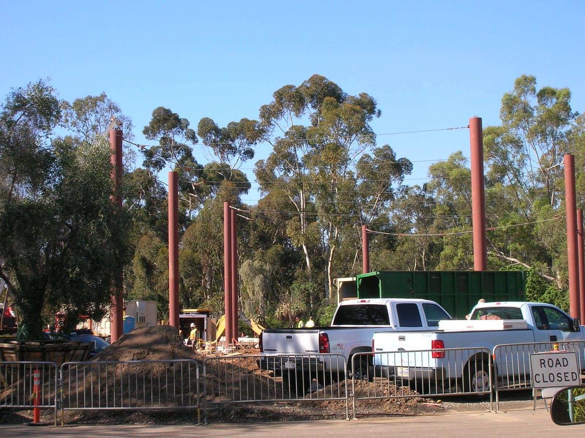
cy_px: 219
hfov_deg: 27.8
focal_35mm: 70
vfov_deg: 21.0
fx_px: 1182
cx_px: 292
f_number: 6.6
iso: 50
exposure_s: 1/130
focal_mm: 11.7
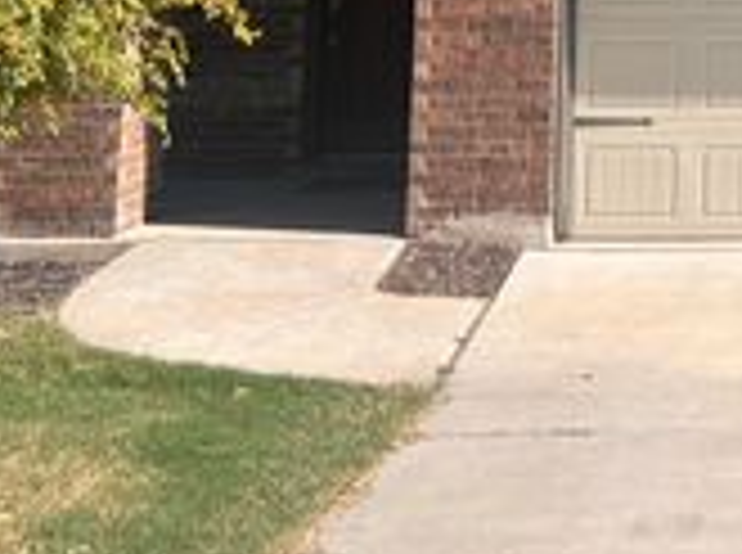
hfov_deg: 23.0
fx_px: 1690
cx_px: 859
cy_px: -227
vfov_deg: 17.1
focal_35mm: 79
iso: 50
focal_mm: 5.7
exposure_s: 1/3968
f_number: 1.5
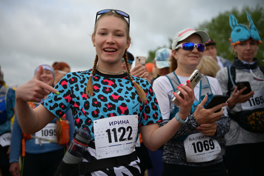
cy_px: 88
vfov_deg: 37.9
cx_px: 132
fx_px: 257
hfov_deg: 54.4
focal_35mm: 35
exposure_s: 1/2000
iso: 160
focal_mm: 35
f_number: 2
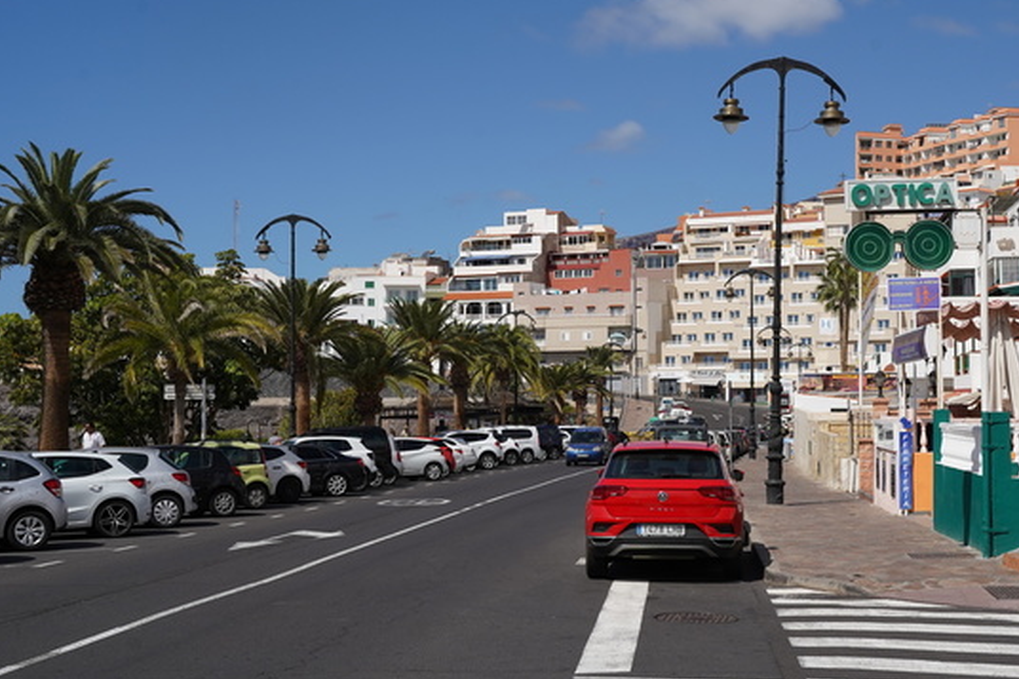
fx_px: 1585
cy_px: 325
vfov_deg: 24.2
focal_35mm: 56
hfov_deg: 35.5
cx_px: 629
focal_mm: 40
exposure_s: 1/800
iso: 250
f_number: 10
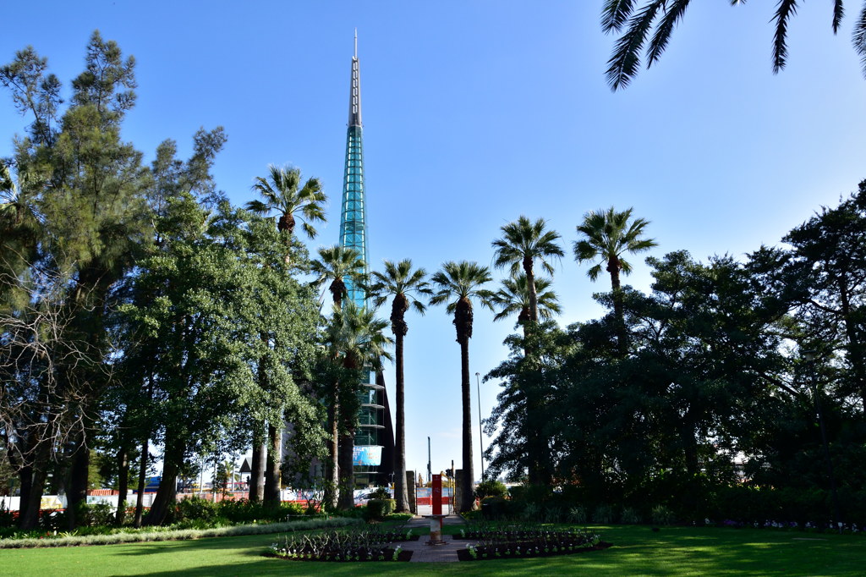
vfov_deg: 47.9
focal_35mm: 27
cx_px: 433
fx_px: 649
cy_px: 288
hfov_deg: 67.4
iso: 200
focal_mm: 18
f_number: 9
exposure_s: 1/320
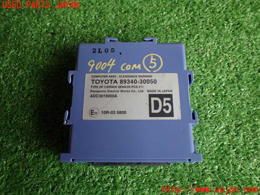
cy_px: 98
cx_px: 130
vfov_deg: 46.8
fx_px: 225
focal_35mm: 30
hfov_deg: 60.0
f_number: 2.3
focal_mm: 5.4
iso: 250
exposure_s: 1/125
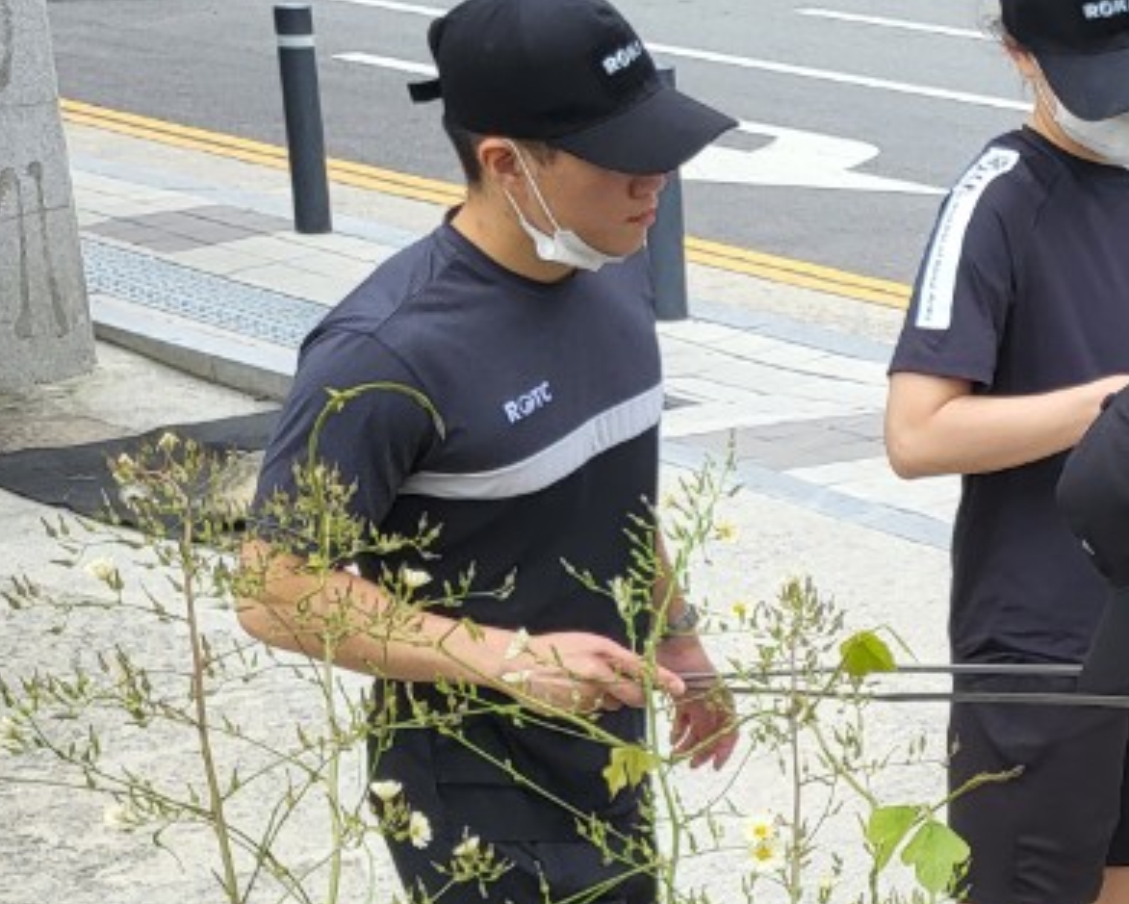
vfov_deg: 18.3
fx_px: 2774
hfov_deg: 20.4
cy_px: 762
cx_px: 1579
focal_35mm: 83
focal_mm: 4.25
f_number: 1.8
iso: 50
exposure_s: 1/714
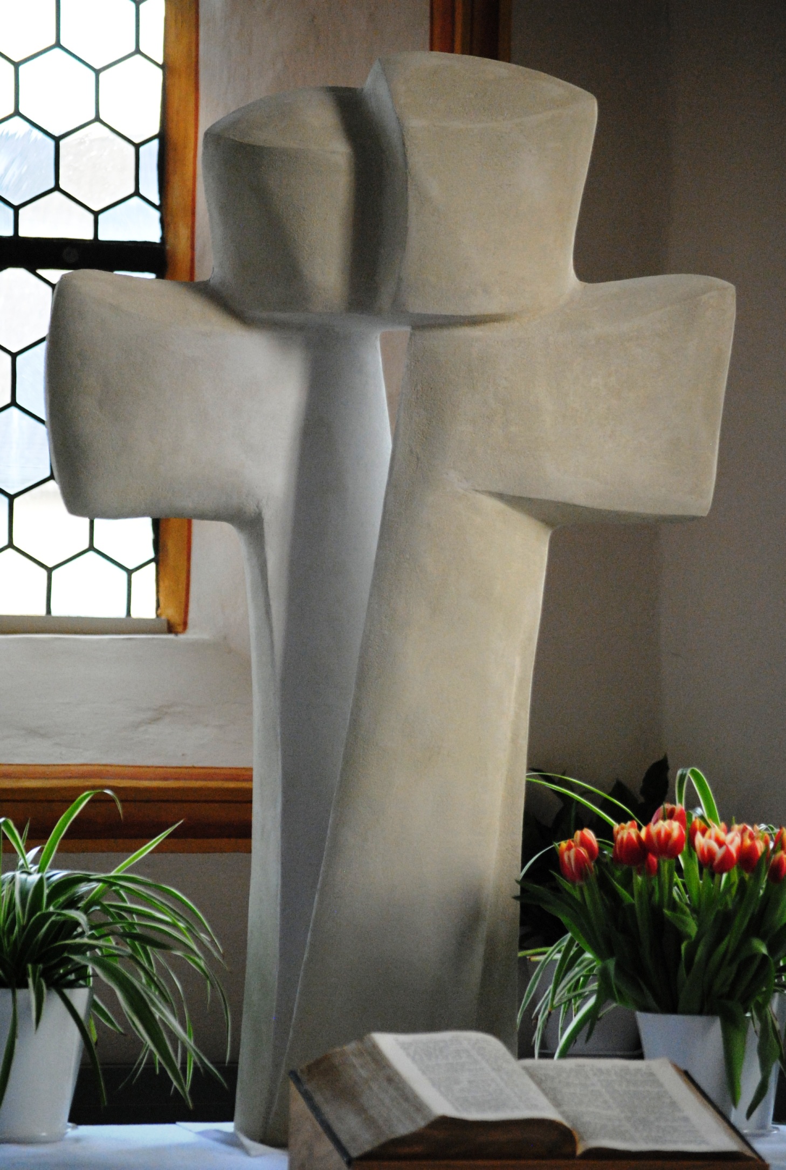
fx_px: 4155
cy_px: 585
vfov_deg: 16.0
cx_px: 393
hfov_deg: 10.8
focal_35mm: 128
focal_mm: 85
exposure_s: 1/125
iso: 1100
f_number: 4.2
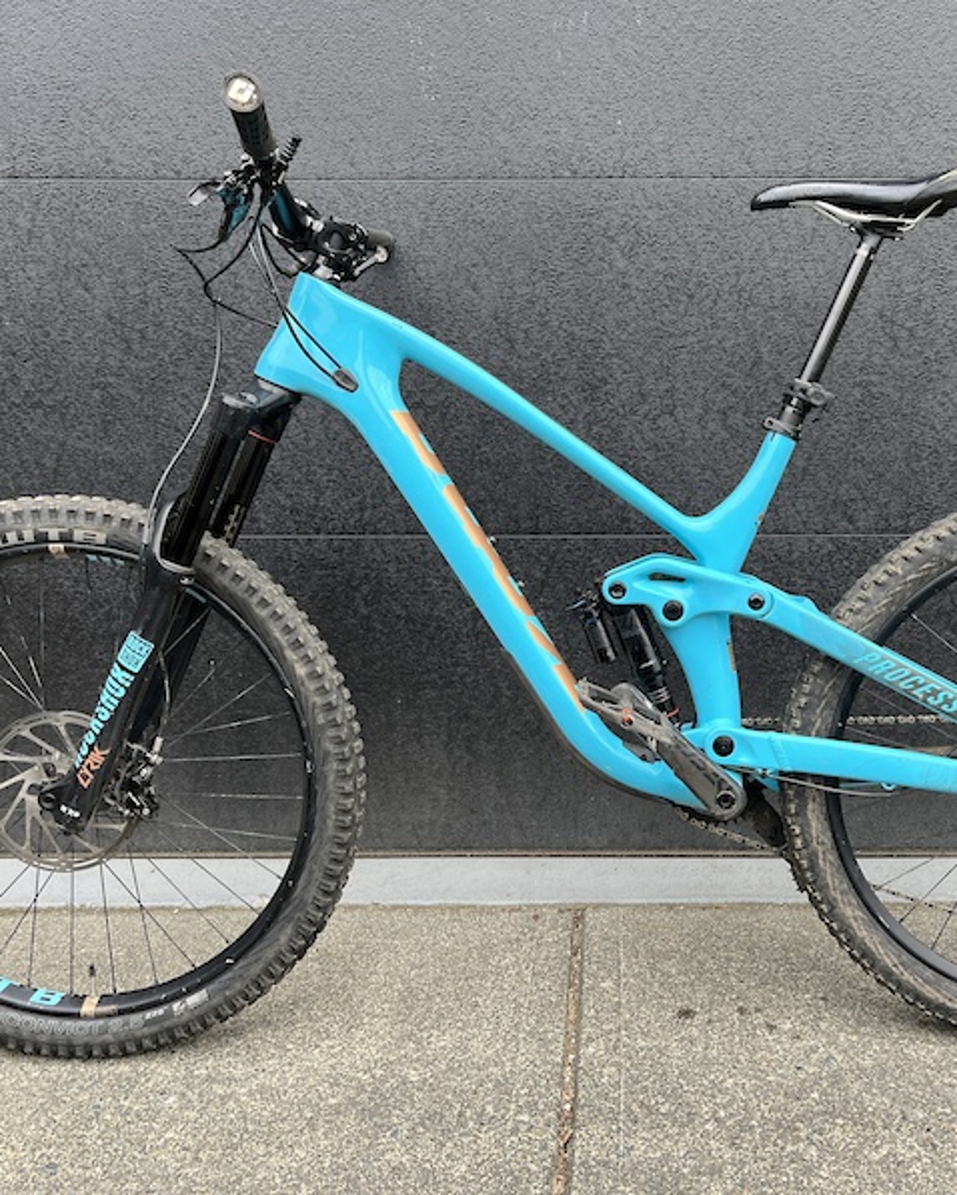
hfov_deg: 43.0
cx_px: 603
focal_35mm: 34
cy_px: 596
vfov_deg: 52.8
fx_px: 1203
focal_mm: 5.1
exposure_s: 1/569
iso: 50
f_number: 1.6
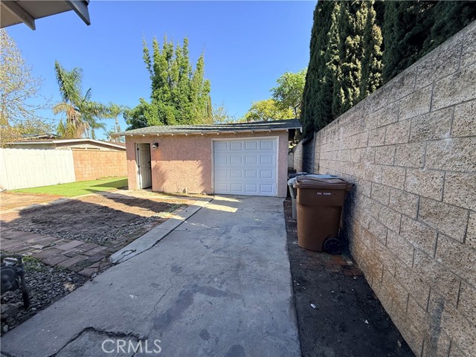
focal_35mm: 14
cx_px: 238
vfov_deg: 85.7
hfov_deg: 102.1
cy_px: 178
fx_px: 193
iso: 50
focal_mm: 2.22
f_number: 2.2
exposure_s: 1/569
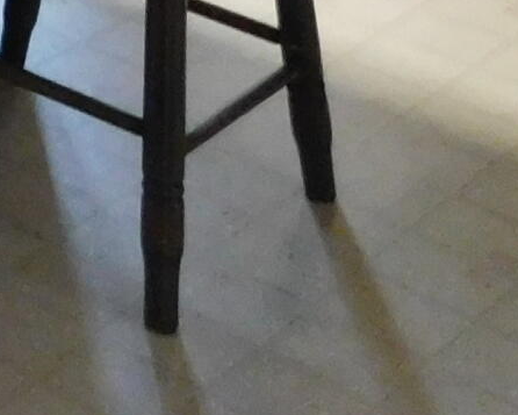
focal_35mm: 151
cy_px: -707
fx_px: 2315
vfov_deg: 8.9
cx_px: -866
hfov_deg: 10.4
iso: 400
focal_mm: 4
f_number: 3
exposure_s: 1/20
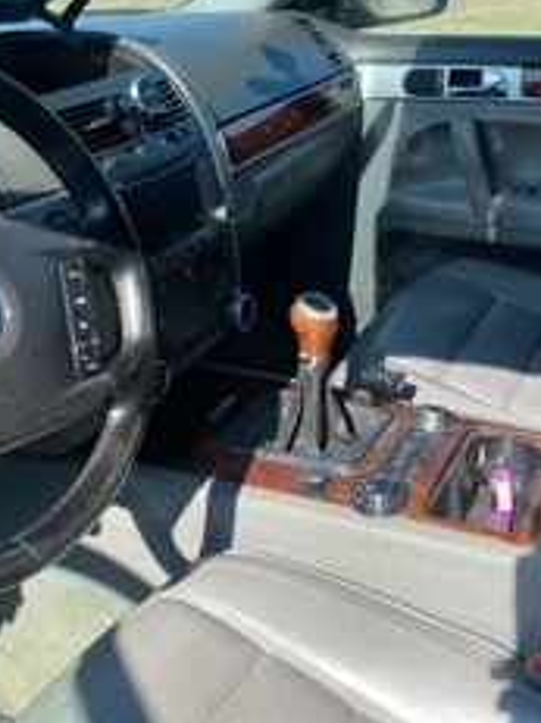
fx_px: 939
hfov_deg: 32.1
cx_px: 285
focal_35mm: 45
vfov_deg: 41.7
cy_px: 257
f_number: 1.8
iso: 32
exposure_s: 1/973
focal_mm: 4.25
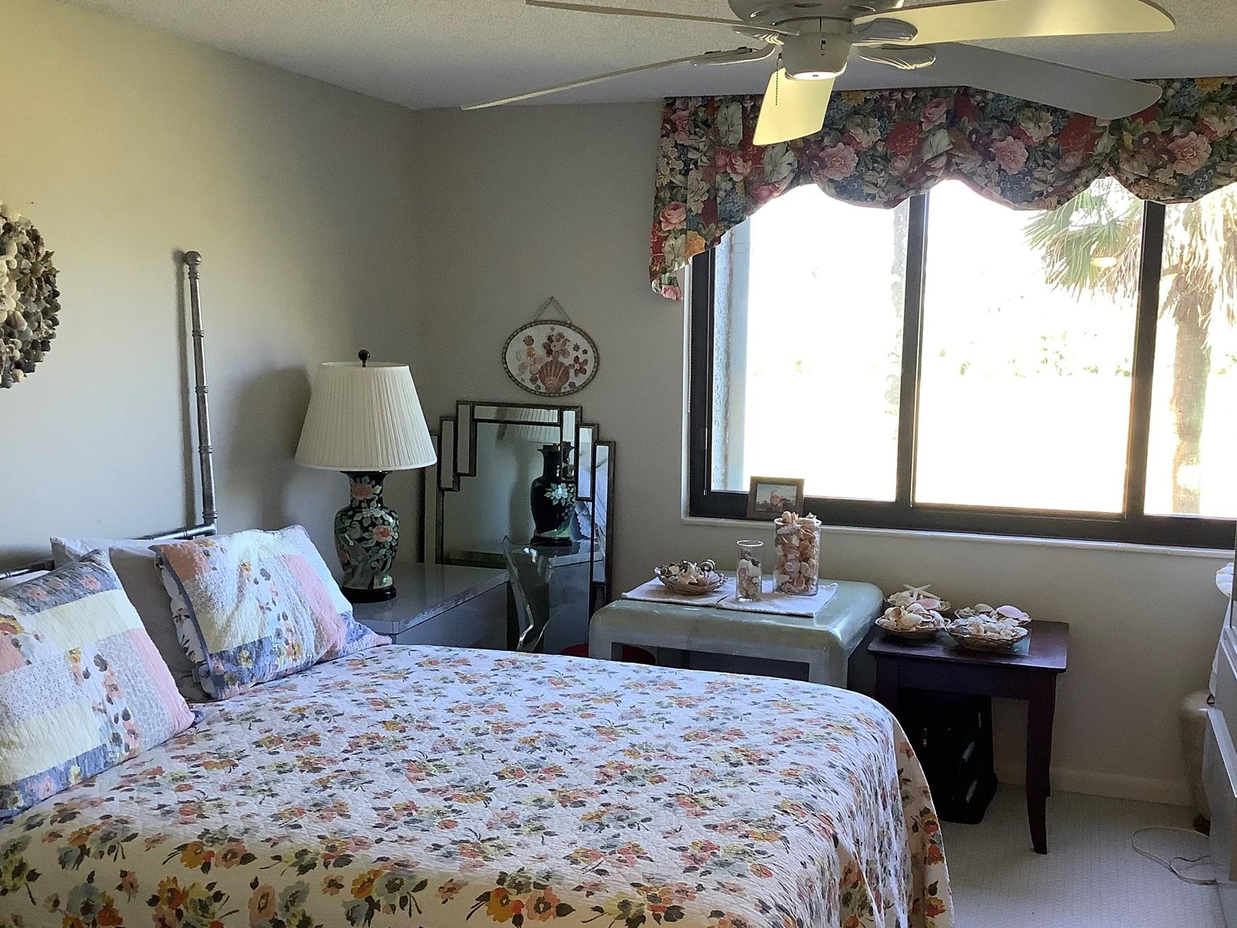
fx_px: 1286
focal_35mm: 36
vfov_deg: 39.6
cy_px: 519
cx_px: 654
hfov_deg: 51.3
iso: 100
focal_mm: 3.3
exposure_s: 1/50
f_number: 2.4
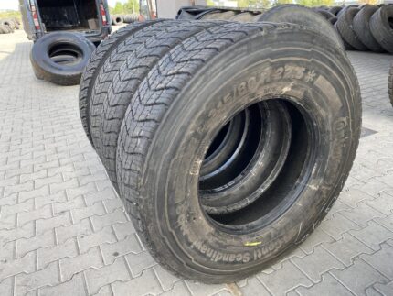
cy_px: 148
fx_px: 295
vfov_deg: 53.1
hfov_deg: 67.3
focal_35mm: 26
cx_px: 196
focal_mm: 4.25
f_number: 1.8
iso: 32
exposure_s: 1/183
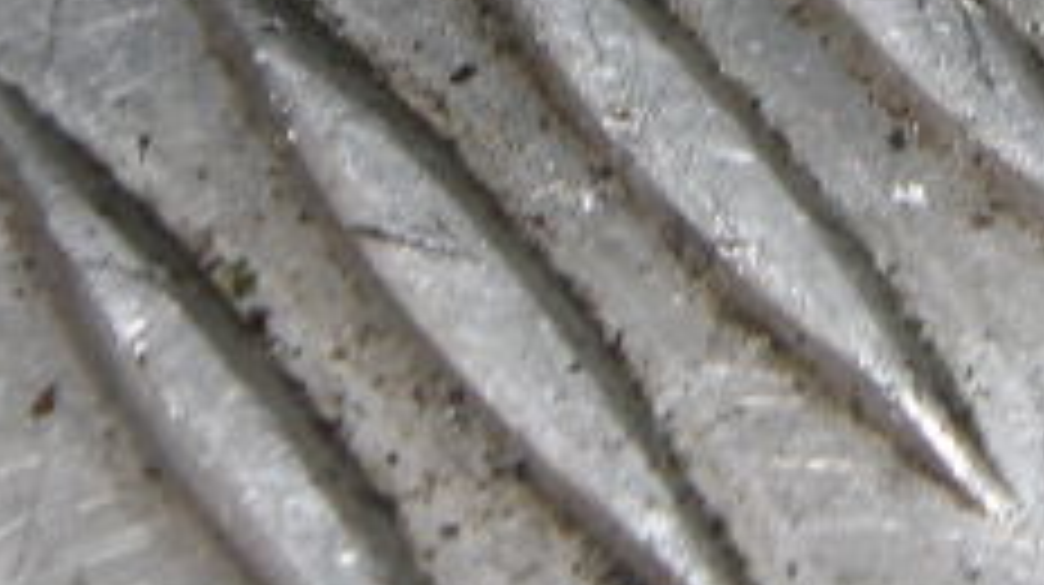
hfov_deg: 15.6
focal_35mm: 130
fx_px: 3595
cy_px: -864
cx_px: 1422
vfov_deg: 8.4
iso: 64
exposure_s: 1/57.7
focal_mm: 4.7
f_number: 3.2
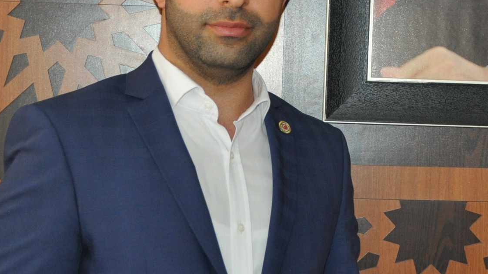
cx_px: 379
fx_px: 1397
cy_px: -7
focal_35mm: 108
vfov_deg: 11.1
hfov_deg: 19.6
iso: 800
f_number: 5
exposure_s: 1/60
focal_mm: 36
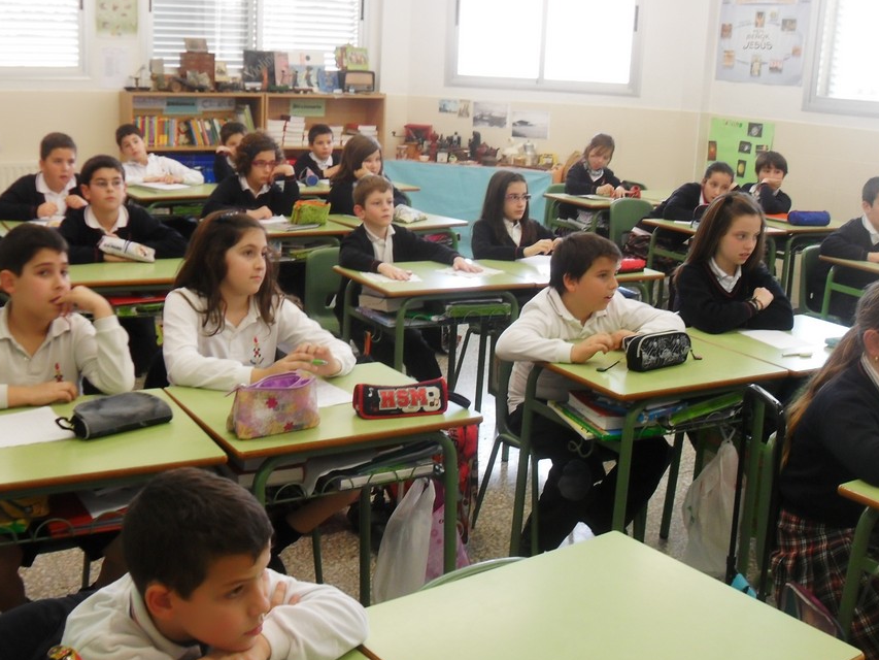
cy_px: 359
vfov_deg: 34.3
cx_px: 396
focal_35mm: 42
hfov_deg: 44.7
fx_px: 1067
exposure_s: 1/45
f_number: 2.8
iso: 160
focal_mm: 6.2
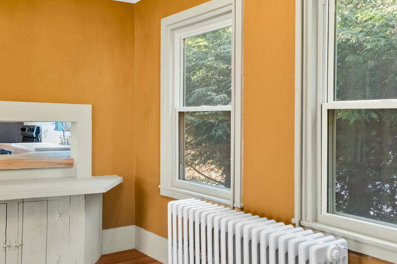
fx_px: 430
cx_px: 145
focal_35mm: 39
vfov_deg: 34.1
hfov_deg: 49.0
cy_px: 113
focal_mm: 9.2
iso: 500
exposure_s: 1/1.25
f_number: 8
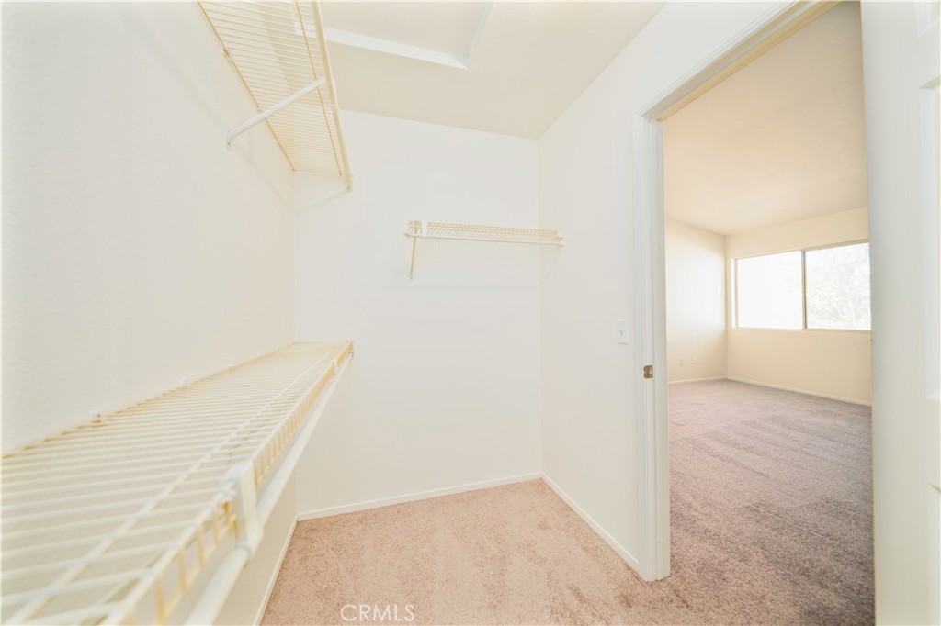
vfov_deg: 90.0
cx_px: 470
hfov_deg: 112.6
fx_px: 314
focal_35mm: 12
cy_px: 313
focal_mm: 12
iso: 400
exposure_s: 1/125
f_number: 4
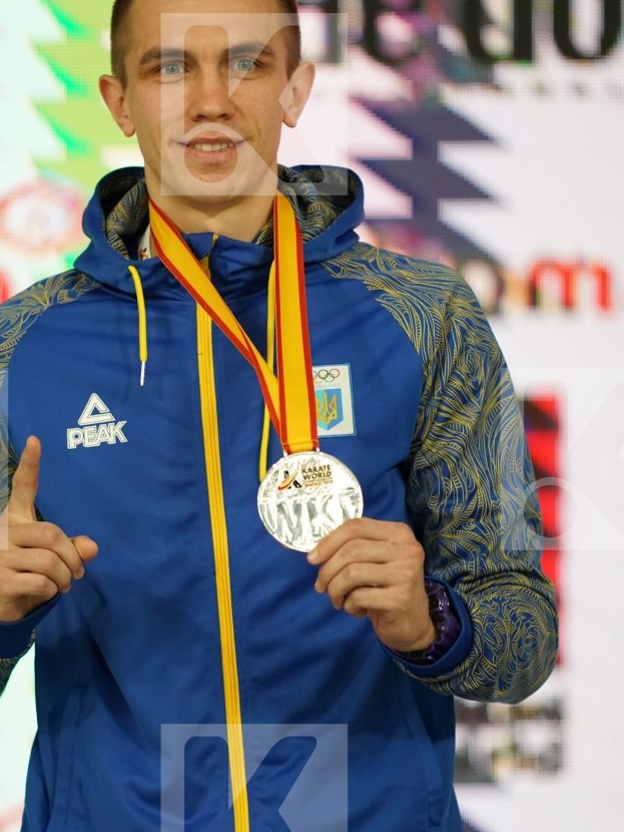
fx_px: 13357
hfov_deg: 2.7
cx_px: 254
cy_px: 459
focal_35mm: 556
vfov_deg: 3.6
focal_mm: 400
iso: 4000
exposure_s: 1/500
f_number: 2.8
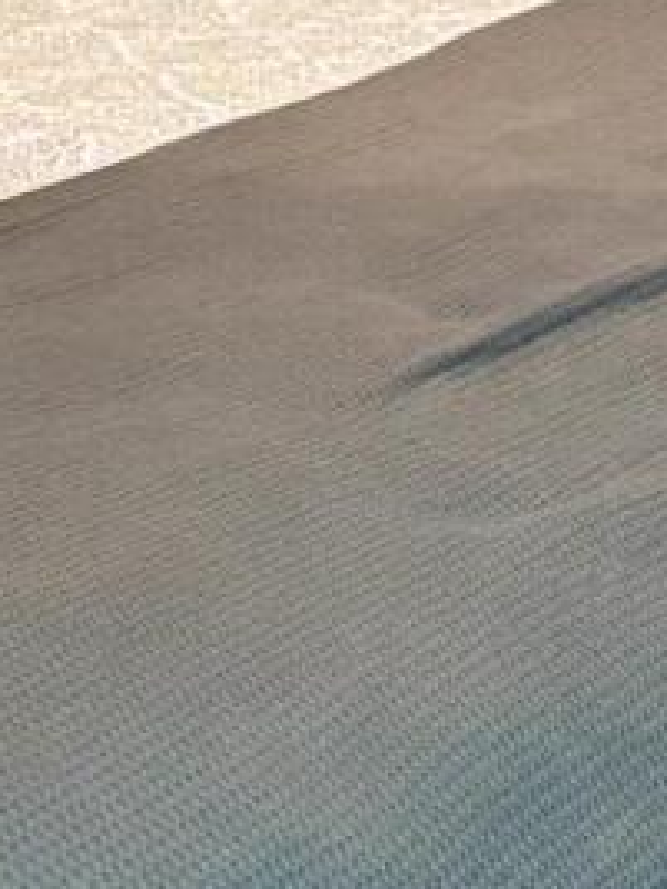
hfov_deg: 8.2
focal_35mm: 179
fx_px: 4599
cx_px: -20
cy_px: -199
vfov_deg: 10.8
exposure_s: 1/60
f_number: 1.78
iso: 640
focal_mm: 6.76
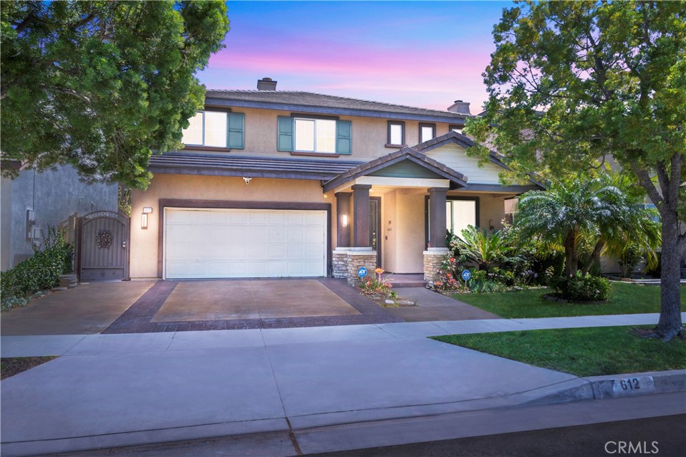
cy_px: 228
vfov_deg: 57.2
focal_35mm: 22
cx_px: 343
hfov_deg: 78.6
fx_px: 419
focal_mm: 22
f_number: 22
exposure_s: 1/8
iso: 50
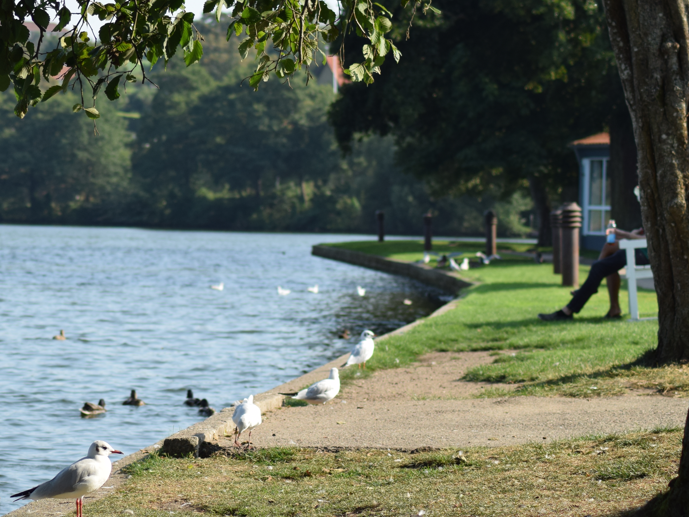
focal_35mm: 180
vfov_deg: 8.3
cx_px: 79
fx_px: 3583
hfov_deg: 10.9
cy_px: 256
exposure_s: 1/640
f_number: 6.3
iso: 200
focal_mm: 70
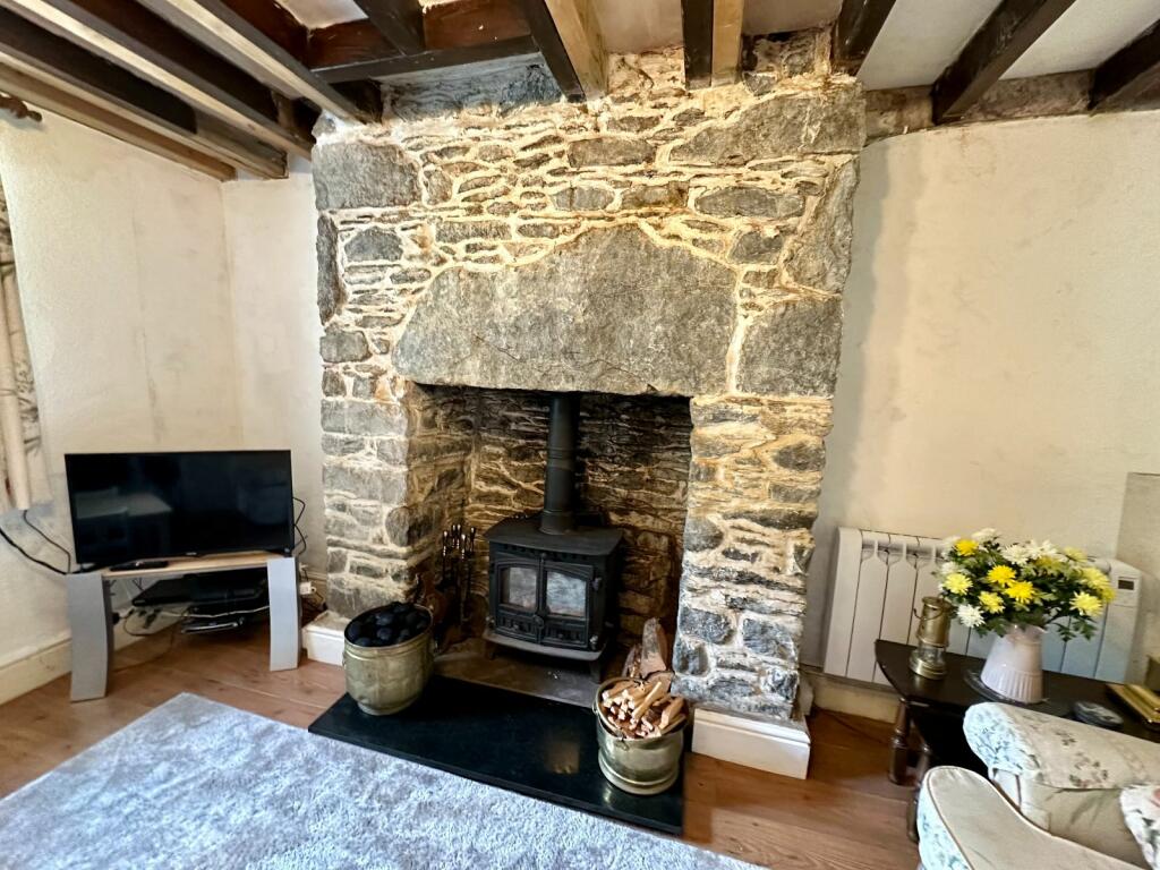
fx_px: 469
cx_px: 580
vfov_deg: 85.7
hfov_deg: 102.1
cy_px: 435
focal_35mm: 14
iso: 640
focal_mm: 2.22
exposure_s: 1/50
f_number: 2.2
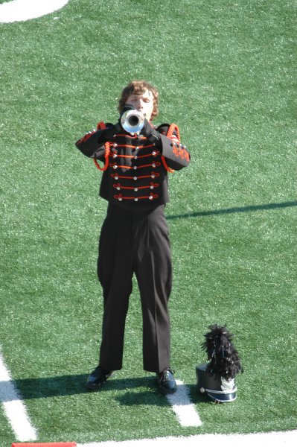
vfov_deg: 3.4
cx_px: 148
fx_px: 7437
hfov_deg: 2.3
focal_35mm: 600
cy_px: 224
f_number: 5.6
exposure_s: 1/320
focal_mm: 400
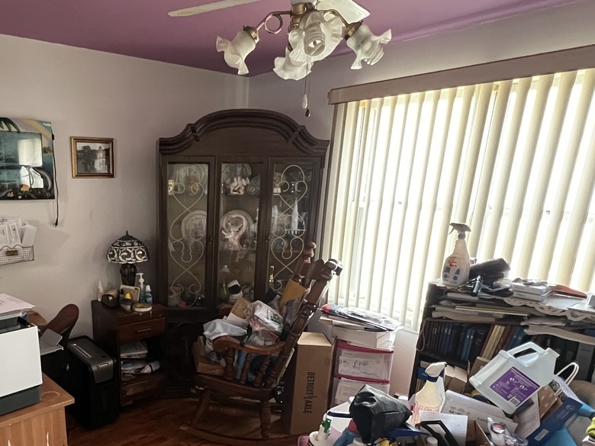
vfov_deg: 55.5
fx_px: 413
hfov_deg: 68.5
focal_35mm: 24
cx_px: 175
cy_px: 301
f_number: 1.8
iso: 800
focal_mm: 1.57
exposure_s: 1/60
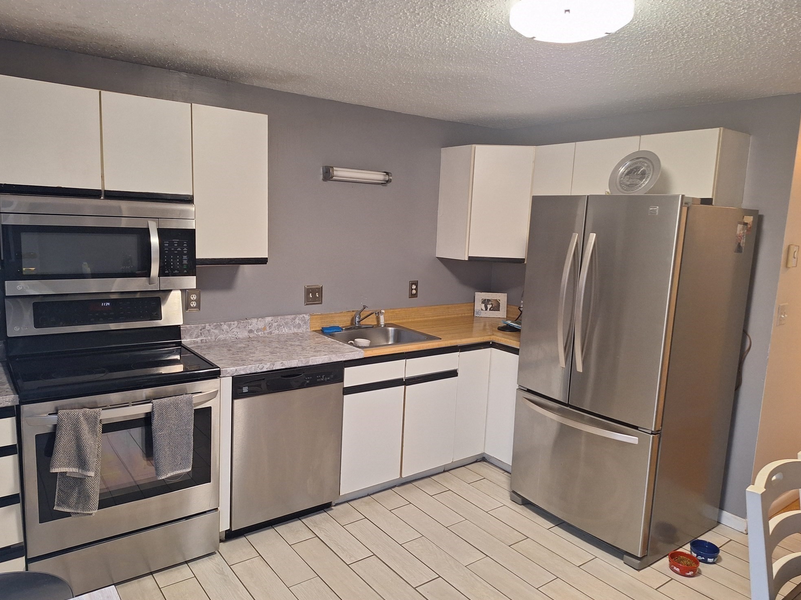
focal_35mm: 24
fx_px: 555
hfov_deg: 71.6
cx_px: 398
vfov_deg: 56.8
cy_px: 300
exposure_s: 1/40
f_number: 1.8
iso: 160
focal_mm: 5.54
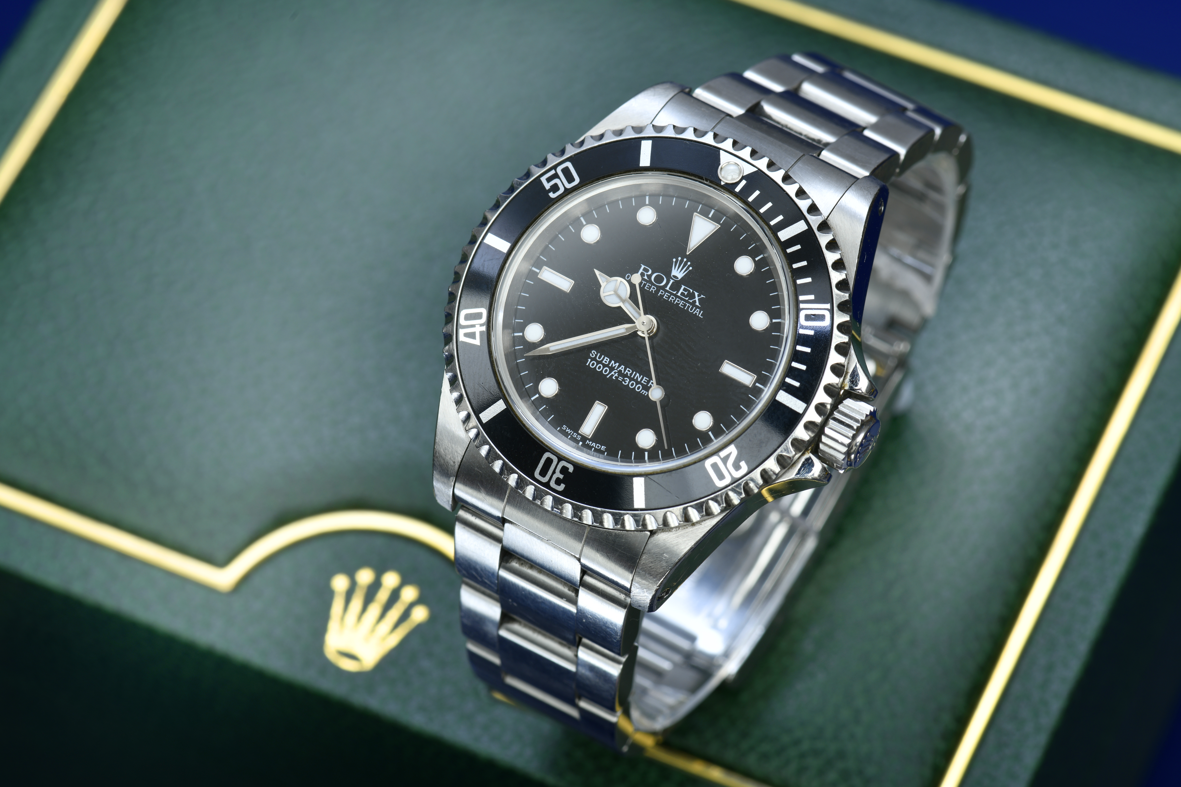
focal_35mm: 105
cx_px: 590
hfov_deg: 19.5
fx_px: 3444
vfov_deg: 13.0
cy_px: 394
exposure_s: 1/250
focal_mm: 105
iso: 64
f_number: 14
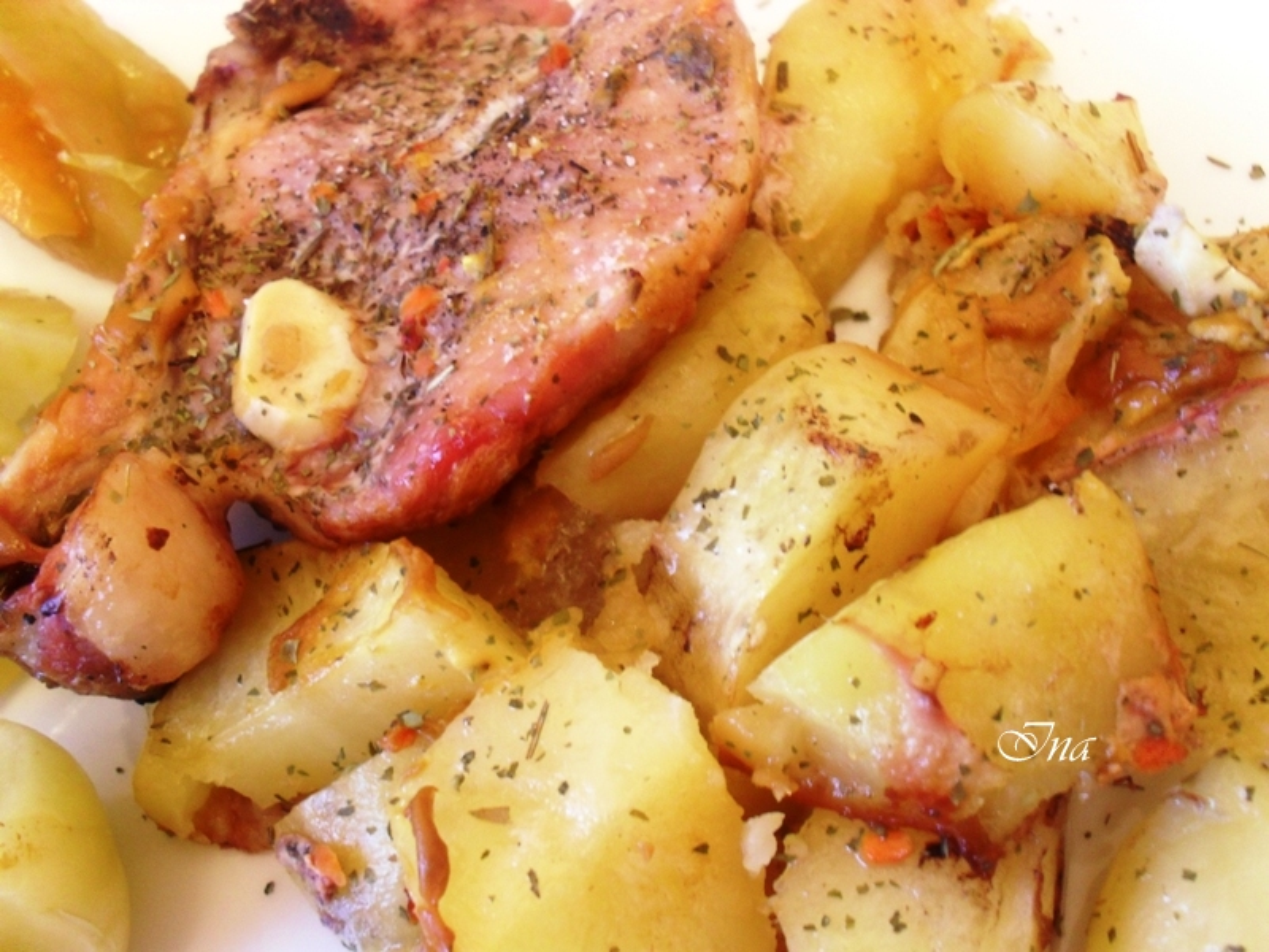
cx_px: 634
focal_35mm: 35
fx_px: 1283
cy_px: 476
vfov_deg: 40.7
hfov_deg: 52.6
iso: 200
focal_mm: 6.3
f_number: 3.2
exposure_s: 1/10
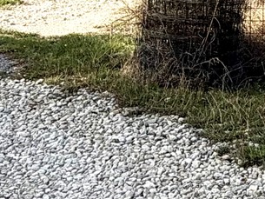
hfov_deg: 19.6
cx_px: 320
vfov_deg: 15.1
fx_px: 720
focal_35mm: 94
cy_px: -45
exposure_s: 1/770
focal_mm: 2.22
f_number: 2.2
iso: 20
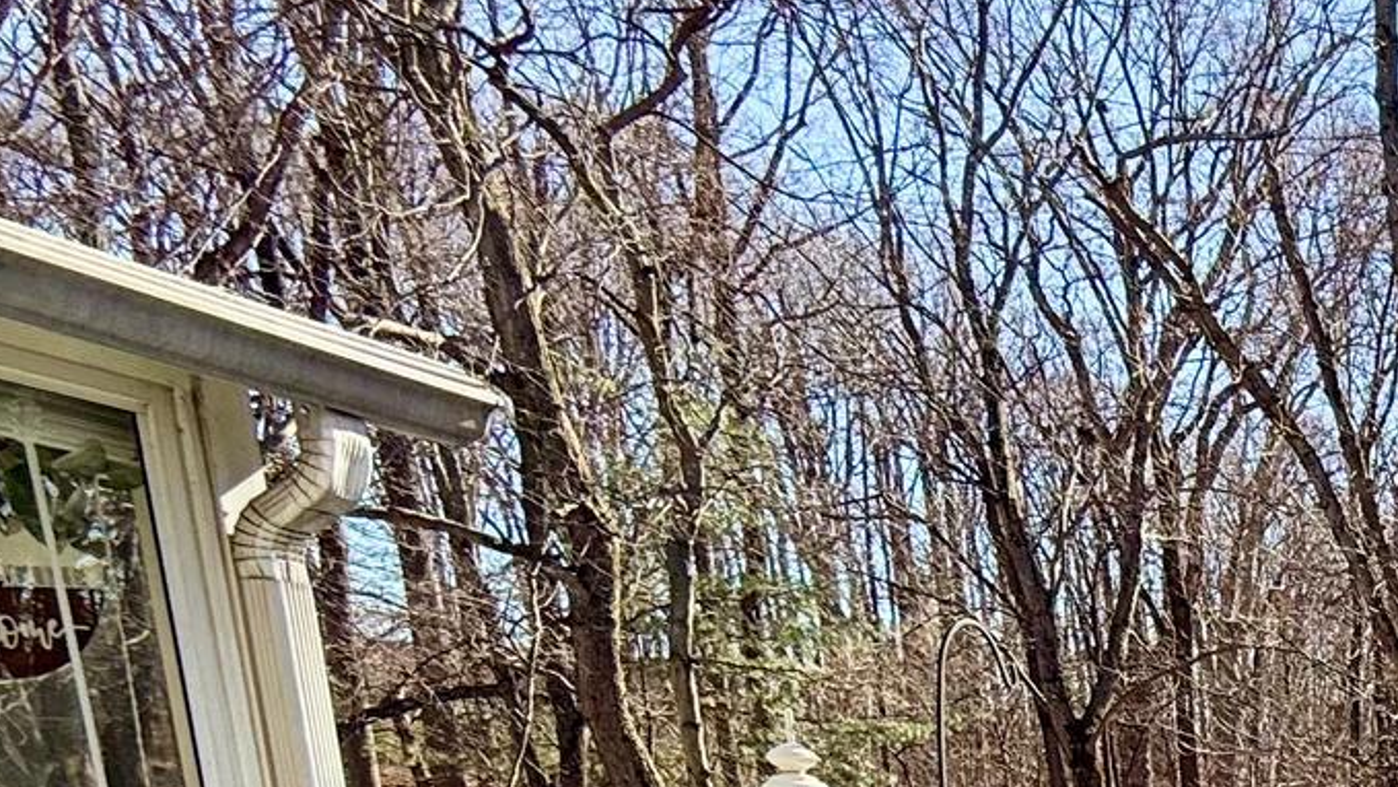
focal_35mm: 46
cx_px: 1863
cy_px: 1193
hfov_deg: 32.3
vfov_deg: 21.6
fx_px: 1705
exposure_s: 1/390
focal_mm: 2.22
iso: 50
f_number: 2.2
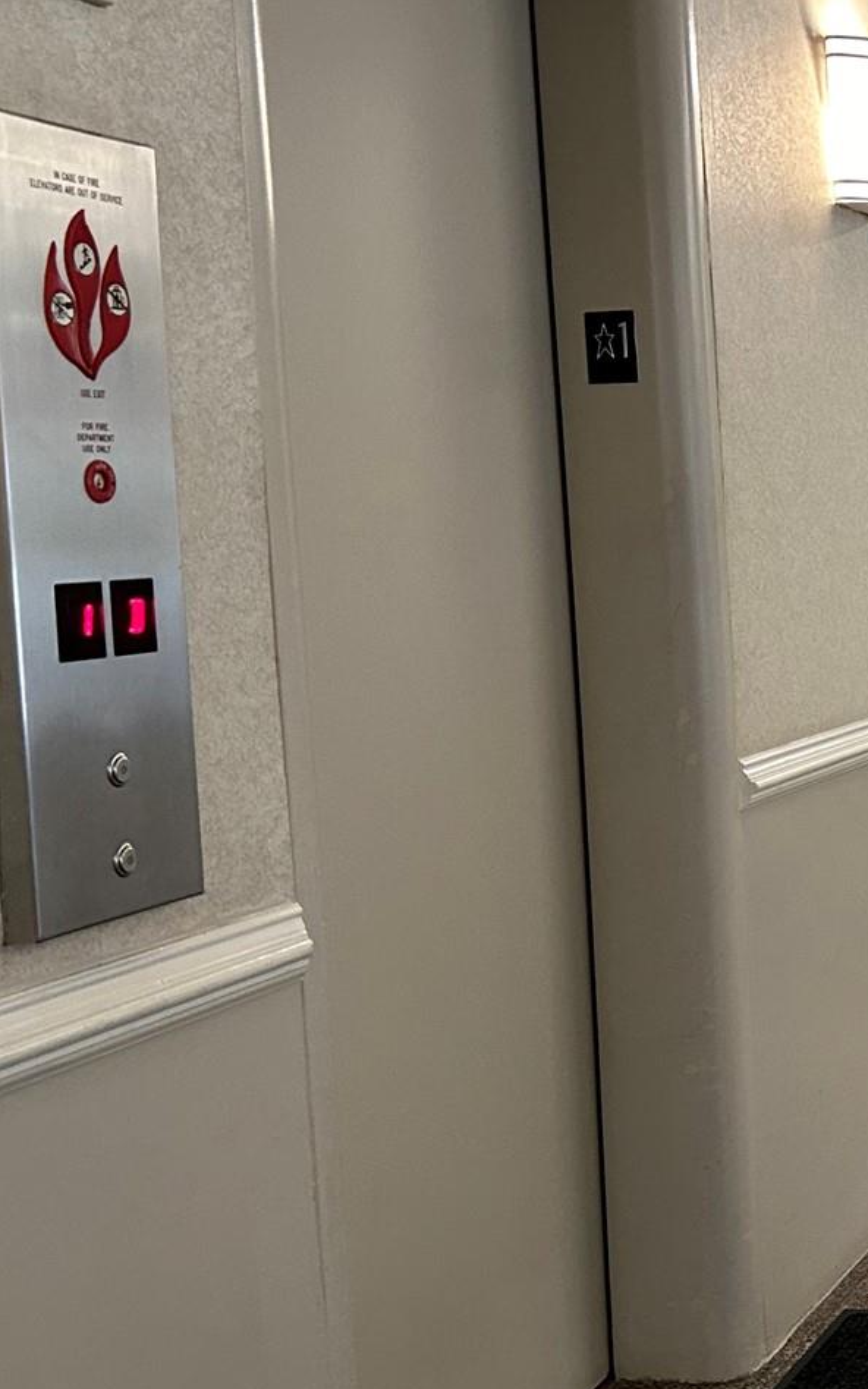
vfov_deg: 36.9
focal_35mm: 55
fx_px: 2081
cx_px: 1148
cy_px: 703
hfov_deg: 21.2
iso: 400
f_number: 1.78
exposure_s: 1/60
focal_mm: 6.86
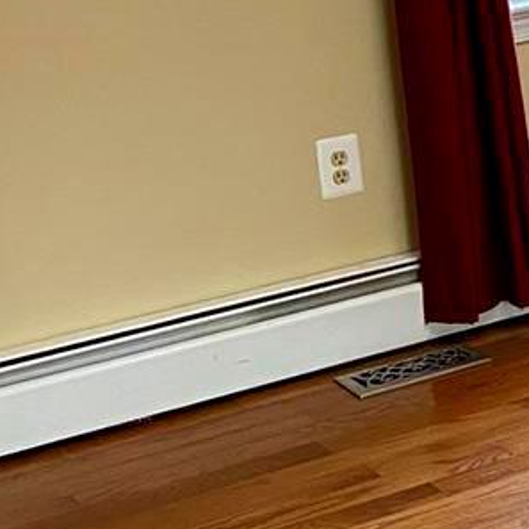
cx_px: 880
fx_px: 2057
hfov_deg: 13.5
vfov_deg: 14.6
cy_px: 157
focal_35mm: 119
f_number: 1.8
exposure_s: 1/60
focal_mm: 4.25
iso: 125
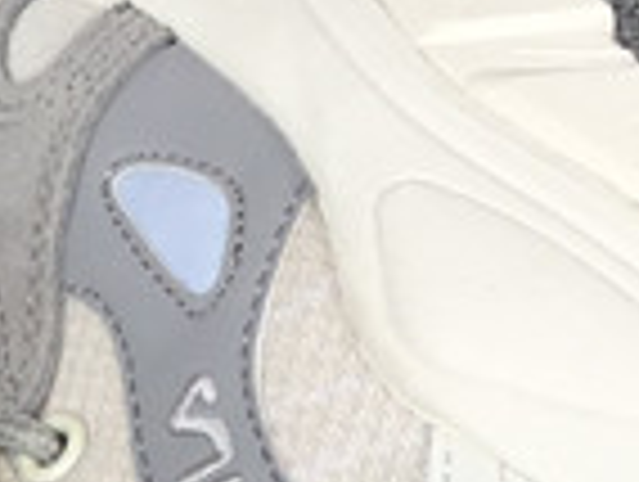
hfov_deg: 9.9
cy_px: 921
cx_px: -144
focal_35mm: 196
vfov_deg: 7.3
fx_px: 3624
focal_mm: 3.3
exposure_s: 1/166
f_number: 2.4
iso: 25
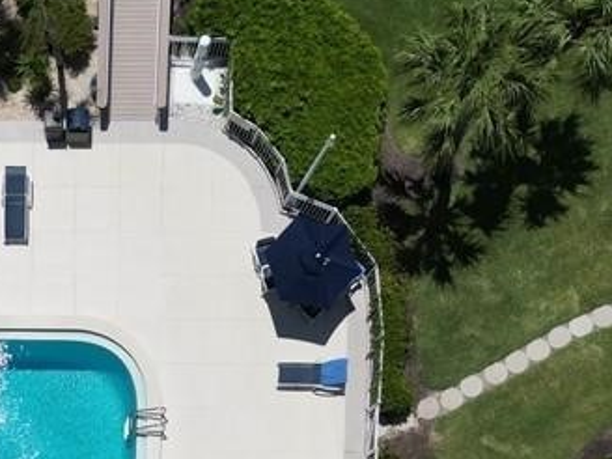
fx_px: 1326
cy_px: 703
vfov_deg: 17.5
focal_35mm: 75
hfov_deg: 24.7
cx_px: -13
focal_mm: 6.72
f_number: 1.7
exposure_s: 1/6400
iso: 110
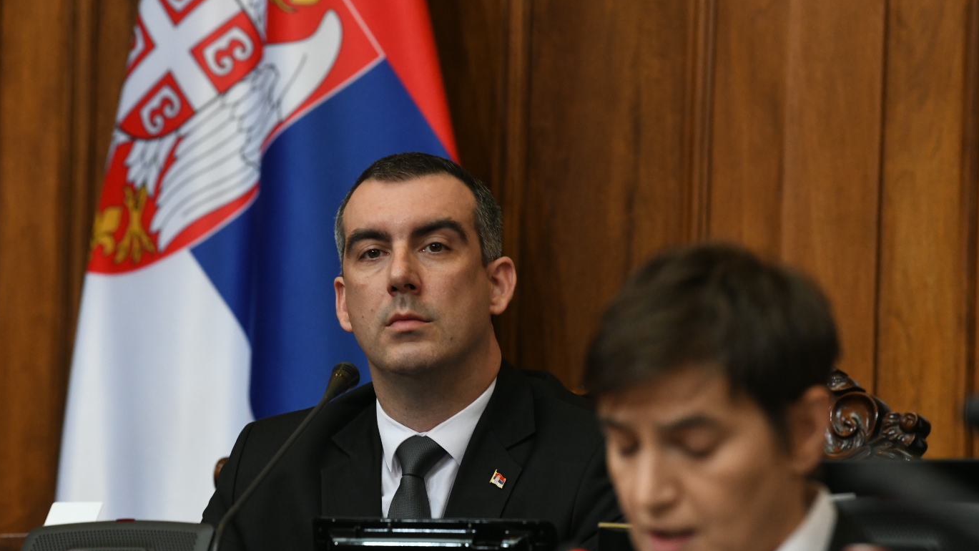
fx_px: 6438
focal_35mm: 248
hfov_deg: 8.7
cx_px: 450
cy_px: 326
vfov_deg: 4.9
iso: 3200
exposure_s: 1/200
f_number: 5.6
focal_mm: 200
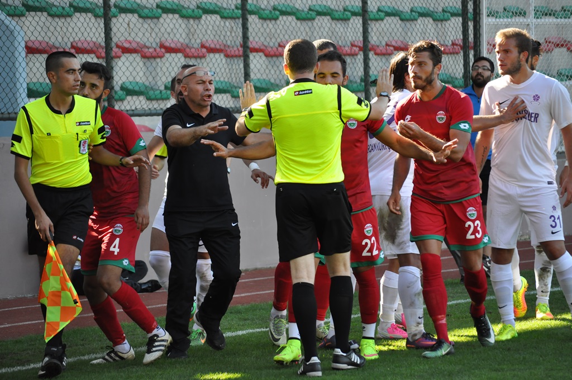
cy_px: 190
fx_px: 2904
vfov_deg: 7.5
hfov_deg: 11.2
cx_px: 286
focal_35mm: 183
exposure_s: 1/640
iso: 800
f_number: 4.8
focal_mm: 122
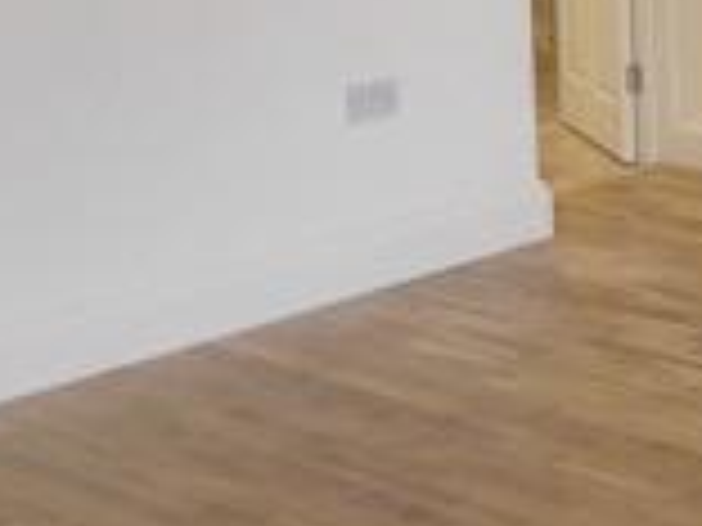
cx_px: 986
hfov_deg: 16.9
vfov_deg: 13.1
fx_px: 2190
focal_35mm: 108
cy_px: -234
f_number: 2.8
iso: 160
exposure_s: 1/45
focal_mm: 6.2
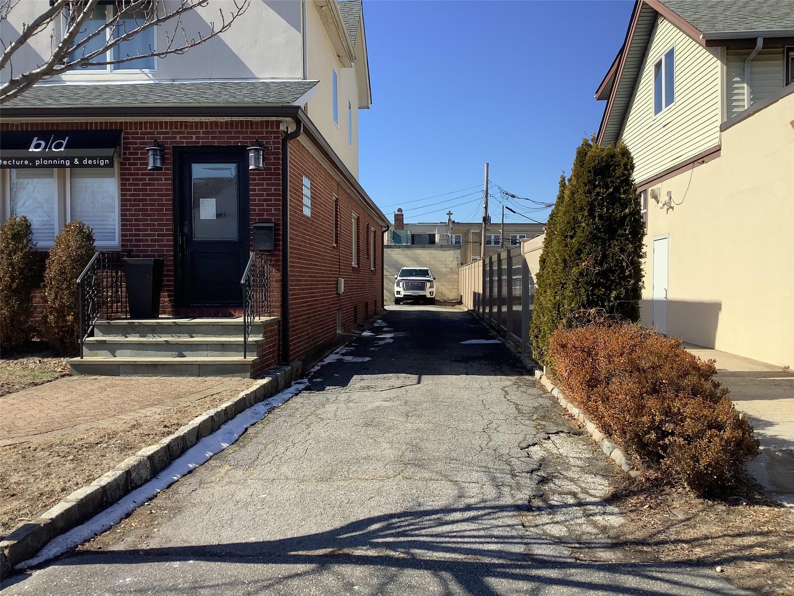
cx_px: 397
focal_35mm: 31
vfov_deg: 45.4
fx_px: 711
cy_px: 298
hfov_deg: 58.4
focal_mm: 3.3
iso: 25
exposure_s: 1/959
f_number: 2.4
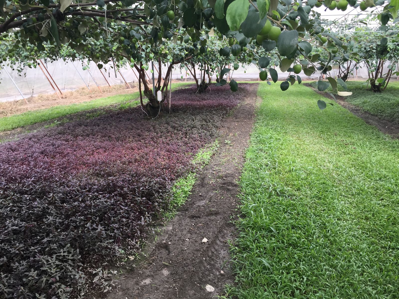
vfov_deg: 48.2
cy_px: 150
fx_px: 334
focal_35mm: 29
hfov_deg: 61.7
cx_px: 200
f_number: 2.2
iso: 32
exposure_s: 1/282
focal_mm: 4.15
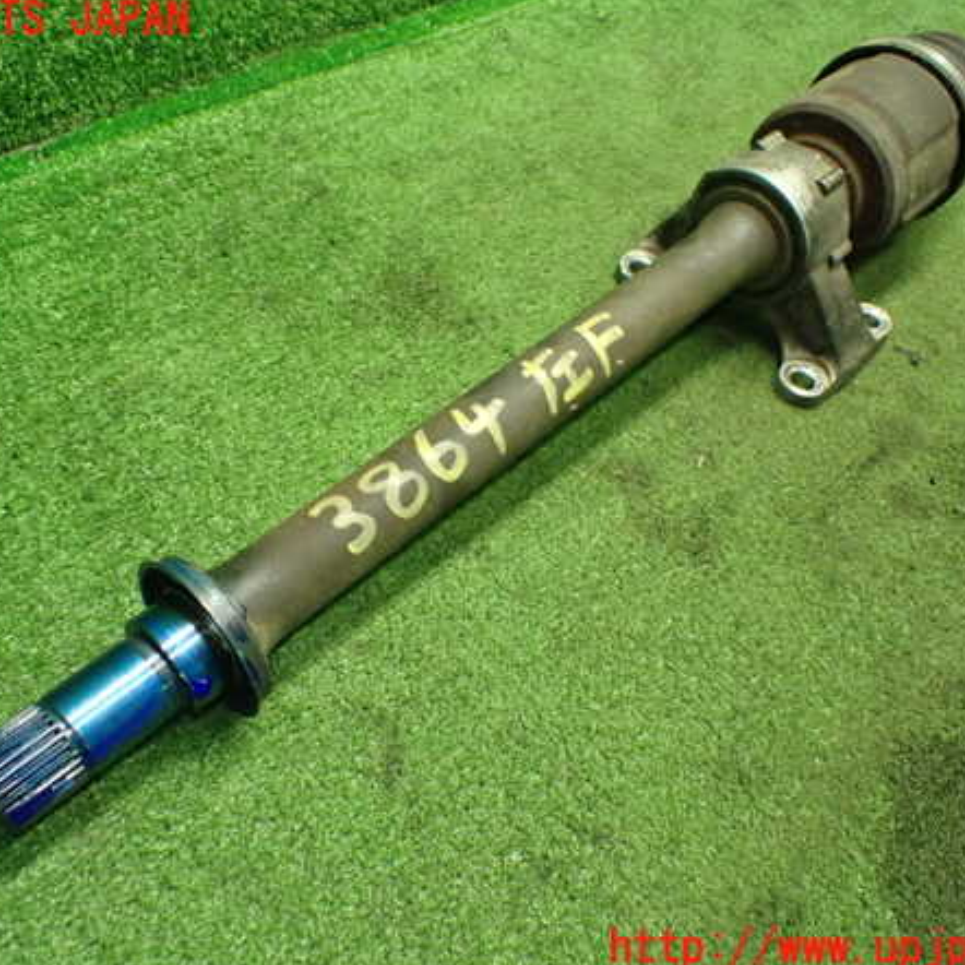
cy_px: 485
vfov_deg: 46.0
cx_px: 448
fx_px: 1135
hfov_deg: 46.0
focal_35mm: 36
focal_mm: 5.4
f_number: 2.3
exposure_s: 1/100
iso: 800
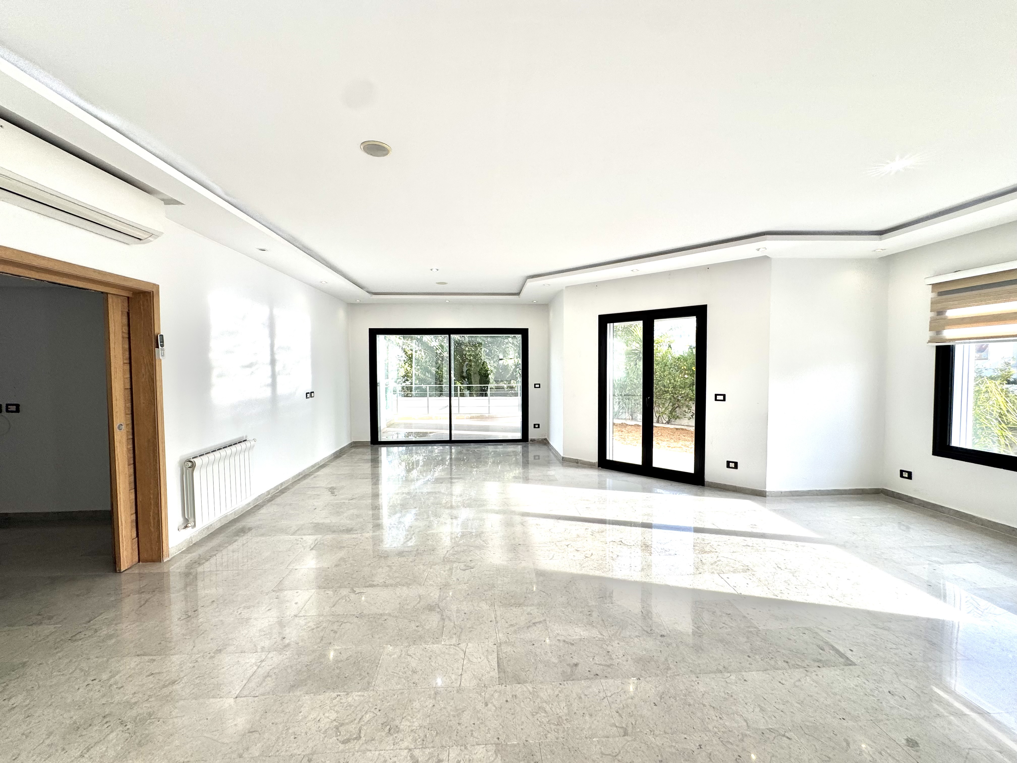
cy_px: 382
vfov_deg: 85.7
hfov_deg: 102.1
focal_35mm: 14
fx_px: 411
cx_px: 508
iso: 40
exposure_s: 1/233
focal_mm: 2.22
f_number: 2.2
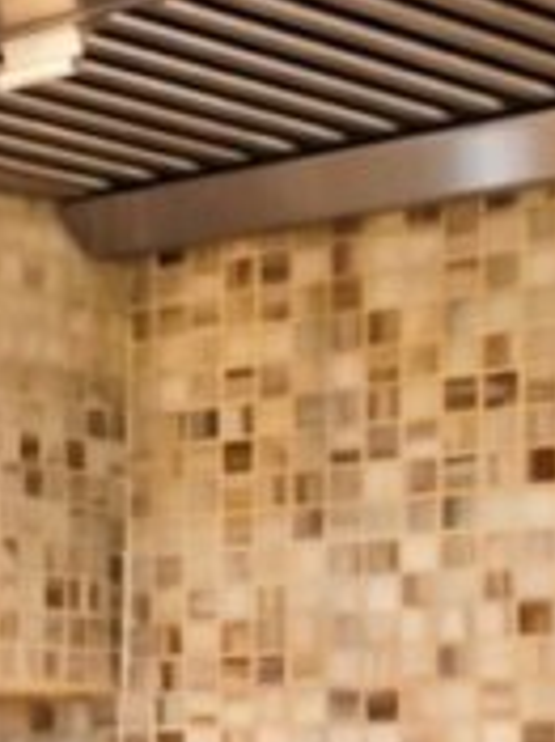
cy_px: 833
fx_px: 2633
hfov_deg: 9.2
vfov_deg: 15.6
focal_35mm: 123
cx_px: -1207
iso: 1600
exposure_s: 1/60
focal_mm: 16
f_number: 5.6
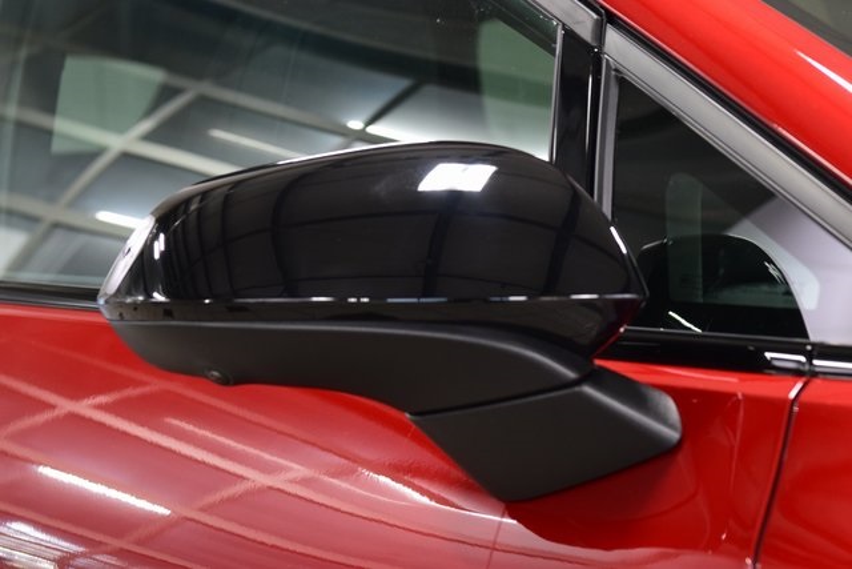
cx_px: 426
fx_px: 2485
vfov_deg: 13.0
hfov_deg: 19.5
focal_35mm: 105
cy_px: 284
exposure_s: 1/30
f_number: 6.3
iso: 1600
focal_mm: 70
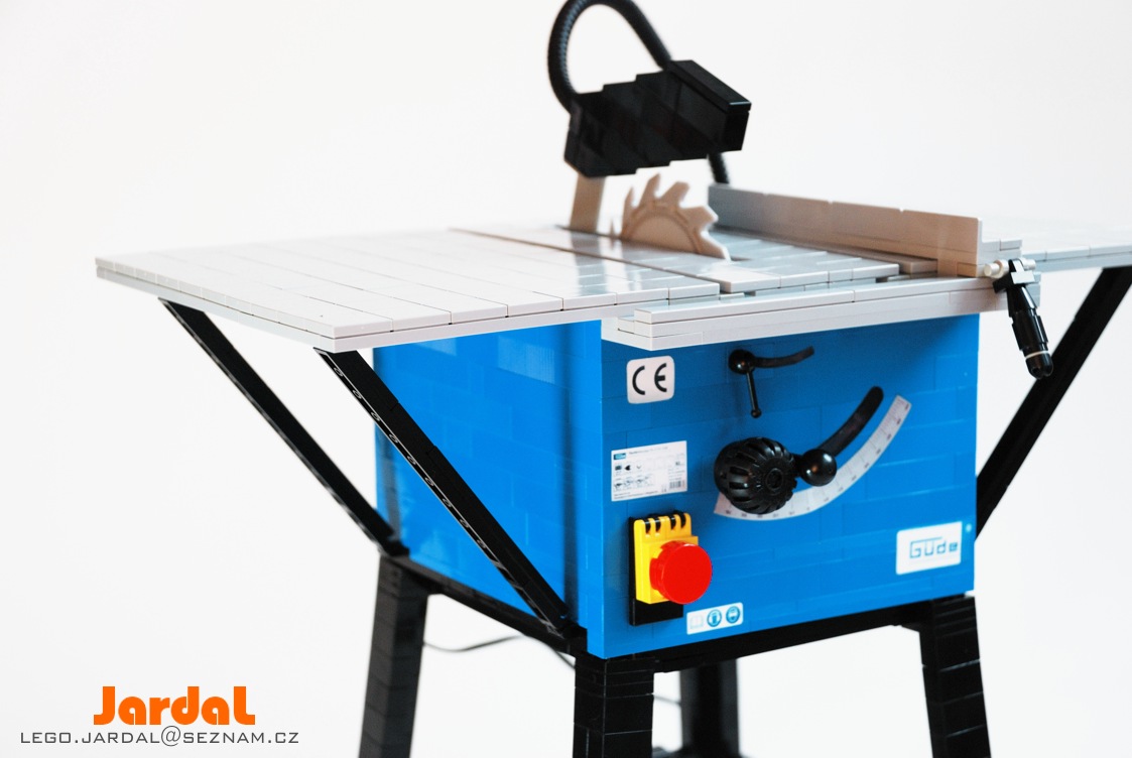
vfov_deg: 18.2
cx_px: 566
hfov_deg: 27.0
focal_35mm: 75
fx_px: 2361
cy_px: 379
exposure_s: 1/60
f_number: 5
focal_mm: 50
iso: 400
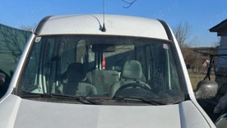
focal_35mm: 41
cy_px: 160
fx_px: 247
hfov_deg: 49.4
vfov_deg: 25.5
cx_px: 104
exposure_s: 1/5587
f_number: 1.5
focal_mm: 5.7
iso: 50
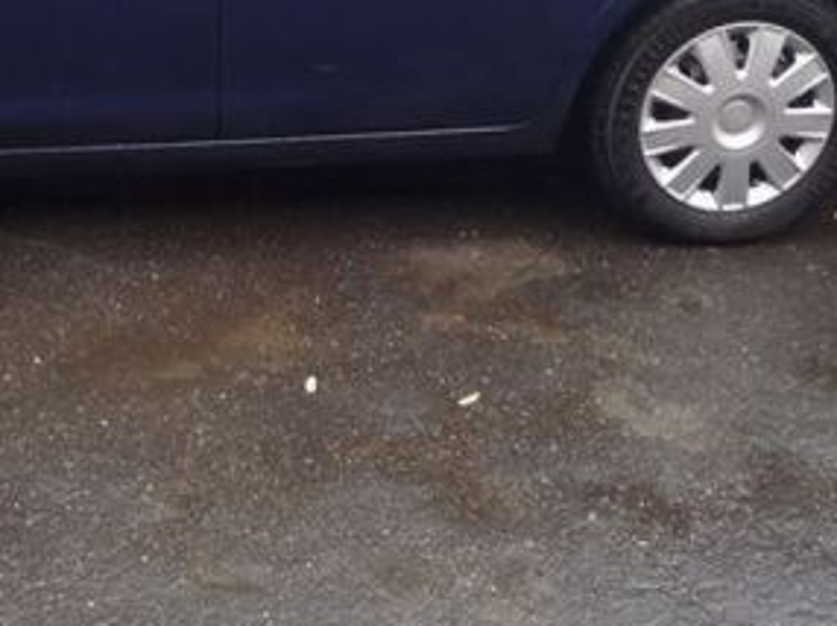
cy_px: 3
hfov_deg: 27.1
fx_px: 1691
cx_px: 140
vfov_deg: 20.3
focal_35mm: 70
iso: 100
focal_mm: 4.4
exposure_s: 1/60
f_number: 2.8
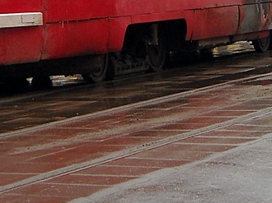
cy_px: -69
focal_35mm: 236
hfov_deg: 8.4
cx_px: 71
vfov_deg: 6.2
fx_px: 1853
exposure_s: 1/250
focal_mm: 12.3
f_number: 3.9
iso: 147
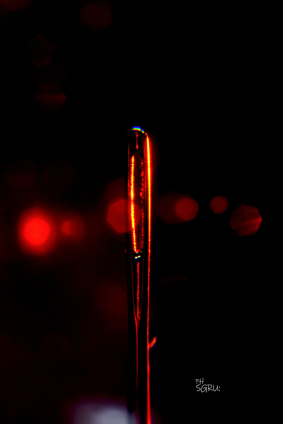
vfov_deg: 9.8
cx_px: 142
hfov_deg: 6.5
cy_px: 212
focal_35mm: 210
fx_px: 2476
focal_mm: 140
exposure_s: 1/1.3
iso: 100
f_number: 36
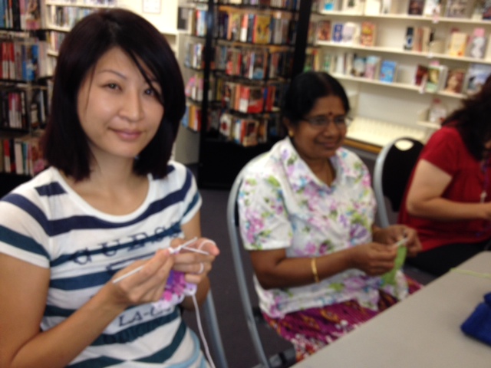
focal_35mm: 35
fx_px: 496
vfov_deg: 40.7
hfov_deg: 52.6
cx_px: 246
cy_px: 184
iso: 80
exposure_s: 1/20
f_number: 2.4
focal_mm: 4.28
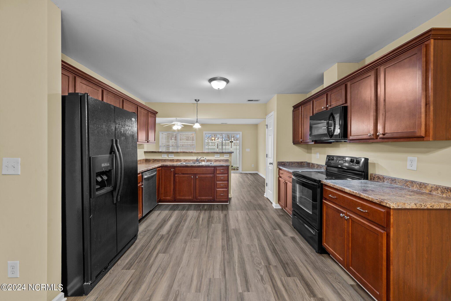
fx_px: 175
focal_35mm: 14
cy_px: 150
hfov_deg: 104.2
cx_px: 226
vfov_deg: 81.3
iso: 100
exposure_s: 2
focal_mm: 14
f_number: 8
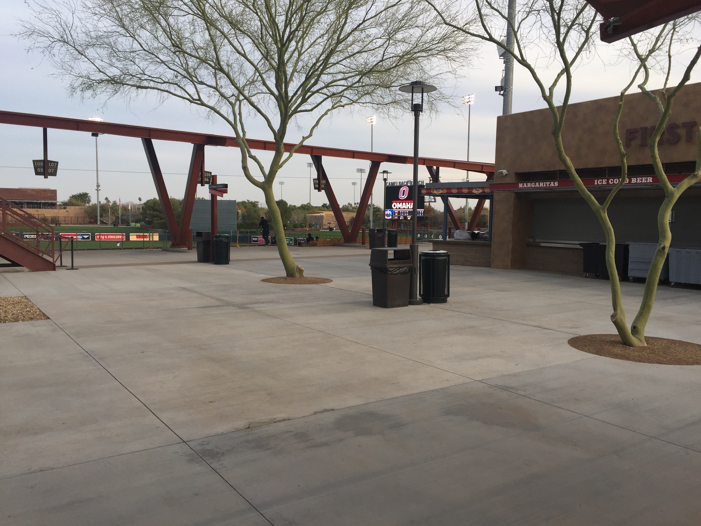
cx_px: 350
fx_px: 587
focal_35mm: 29
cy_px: 263
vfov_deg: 48.2
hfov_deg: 61.7
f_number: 2.2
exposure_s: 1/618
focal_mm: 4.15
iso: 32
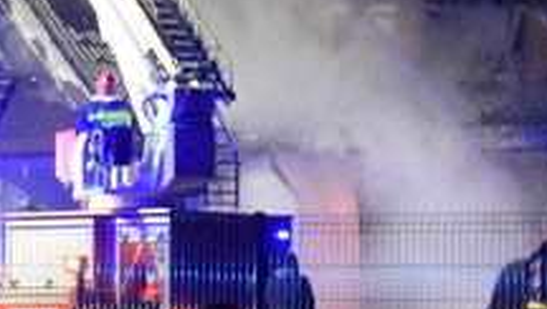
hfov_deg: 9.7
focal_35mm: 223
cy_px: 181
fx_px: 3238
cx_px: 198
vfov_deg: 5.5
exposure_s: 1/40
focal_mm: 32
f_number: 4.2
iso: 6400
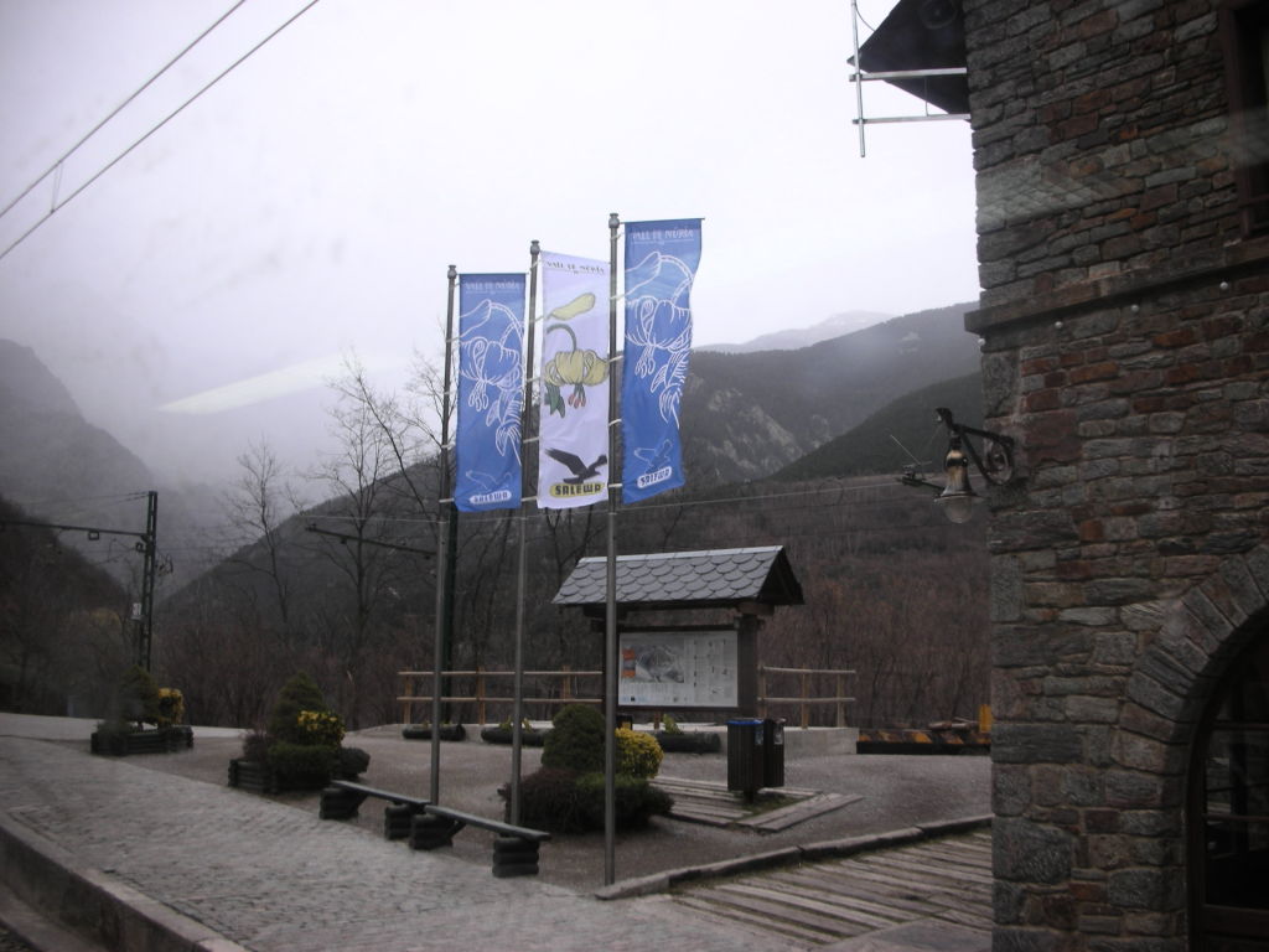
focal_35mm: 35
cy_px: 476
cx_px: 634
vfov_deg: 40.7
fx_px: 1283
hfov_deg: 52.6
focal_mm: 5.8
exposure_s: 1/46.4
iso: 50
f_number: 3
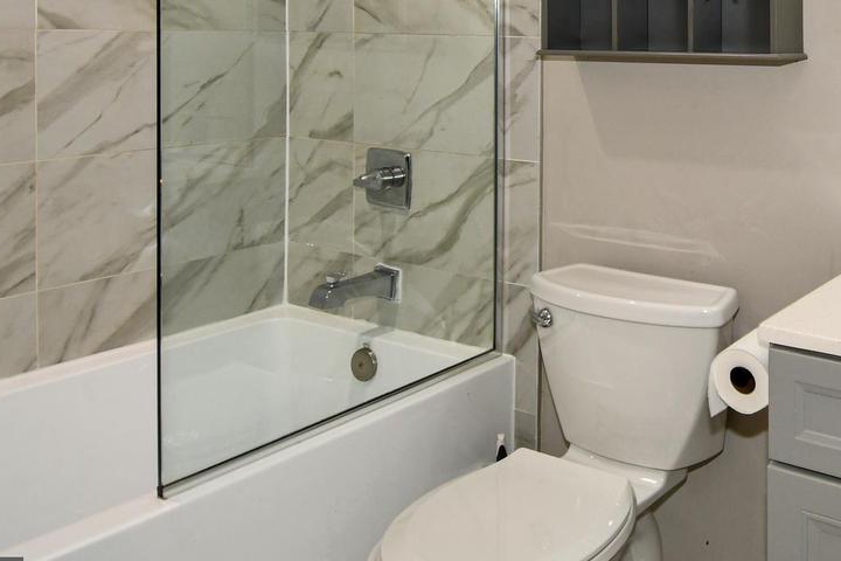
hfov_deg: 49.7
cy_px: 56
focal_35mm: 36
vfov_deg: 34.8
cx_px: 682
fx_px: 841
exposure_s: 1/60
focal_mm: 12
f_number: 4
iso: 360
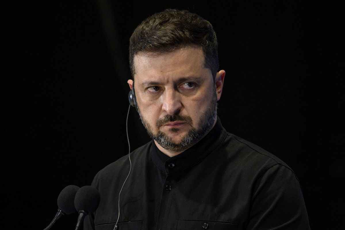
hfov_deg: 3.4
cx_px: 172
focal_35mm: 600
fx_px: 5747
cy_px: 115
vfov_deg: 2.3
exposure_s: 1/100
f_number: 4.5
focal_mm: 400
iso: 800
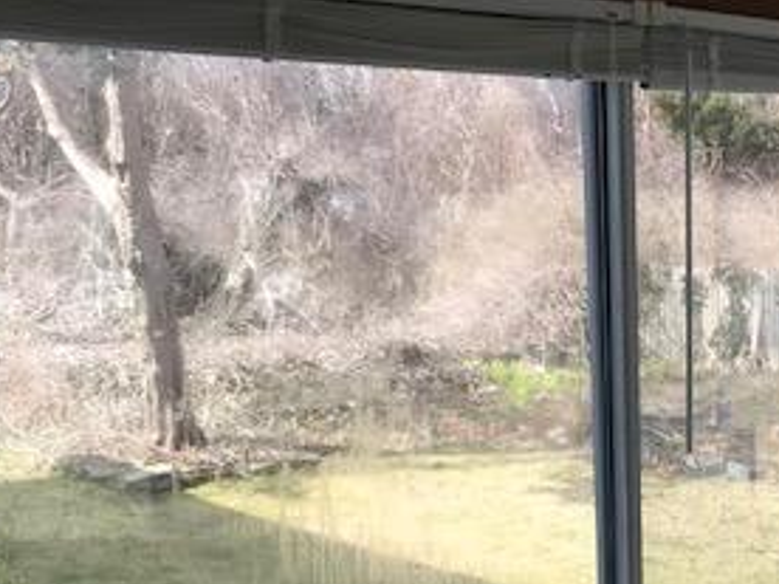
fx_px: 1463
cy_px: 539
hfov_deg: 29.1
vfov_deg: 22.0
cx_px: 641
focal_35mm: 65
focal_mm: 3.99
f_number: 1.8
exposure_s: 1/602
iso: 20
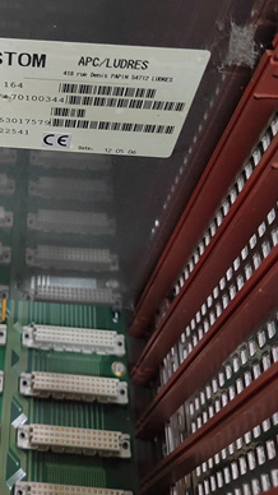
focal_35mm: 43
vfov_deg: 46.7
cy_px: 170
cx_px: -9
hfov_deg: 26.1
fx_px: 564
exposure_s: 1/60
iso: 3784
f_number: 1.9
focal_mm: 5.52
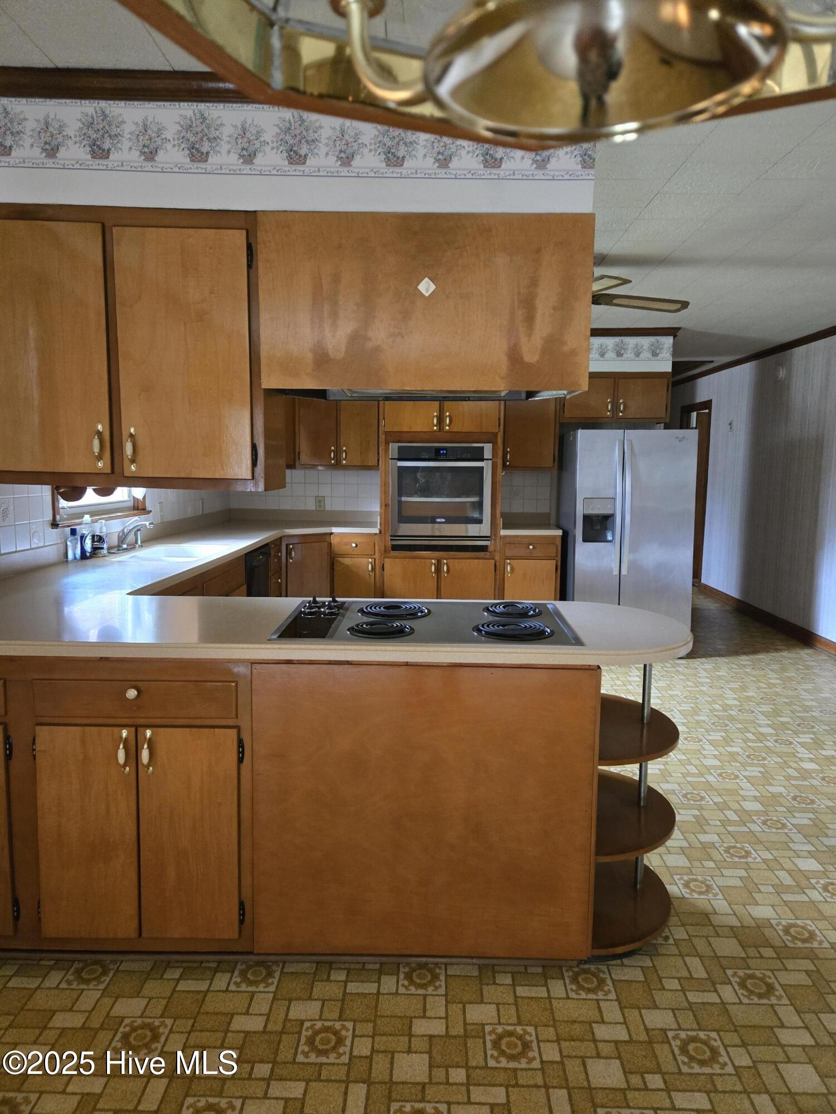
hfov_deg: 58.9
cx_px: 418
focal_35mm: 23
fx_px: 741
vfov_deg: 73.9
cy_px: 557
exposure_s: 1/60
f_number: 1.8
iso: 1000
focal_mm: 5.4
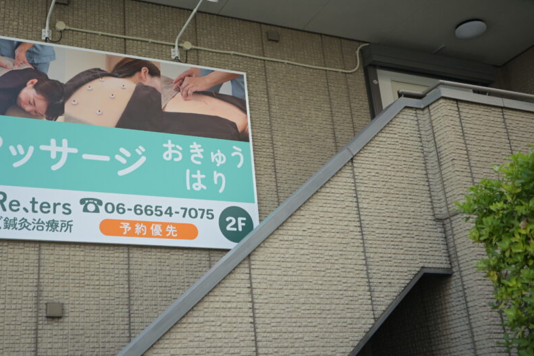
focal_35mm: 47
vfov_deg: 28.6
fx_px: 697
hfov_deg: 41.7
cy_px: 145
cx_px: 215
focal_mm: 24
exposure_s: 1/4000
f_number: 1.7
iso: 320
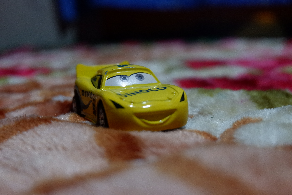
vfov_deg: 26.5
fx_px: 414
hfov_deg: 38.9
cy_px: 98
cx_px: 146
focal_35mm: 51
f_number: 5
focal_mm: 34
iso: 3200
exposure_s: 1/45
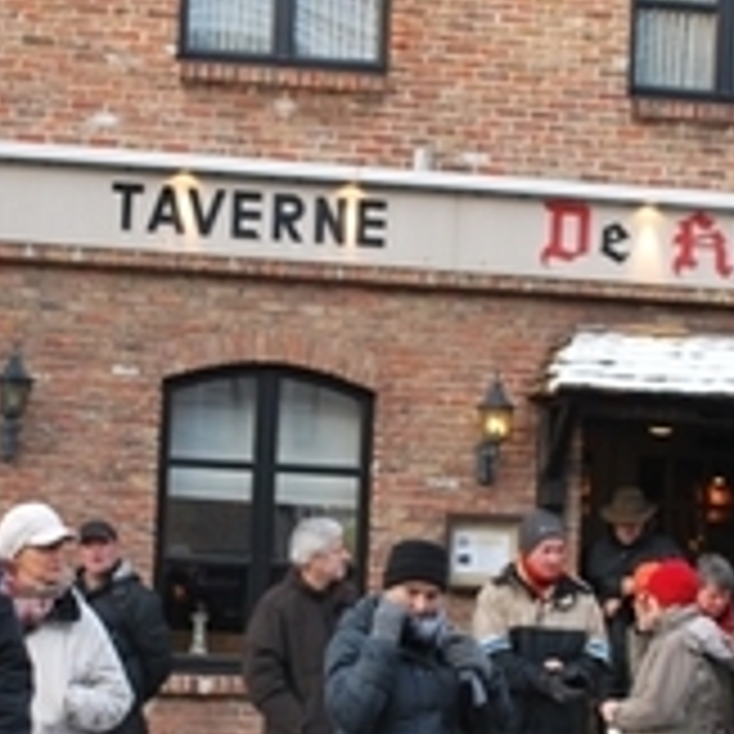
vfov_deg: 15.4
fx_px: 2711
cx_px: 311
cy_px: 392
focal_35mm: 113
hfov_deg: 15.4
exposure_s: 1/100
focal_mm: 24
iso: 200
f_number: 5
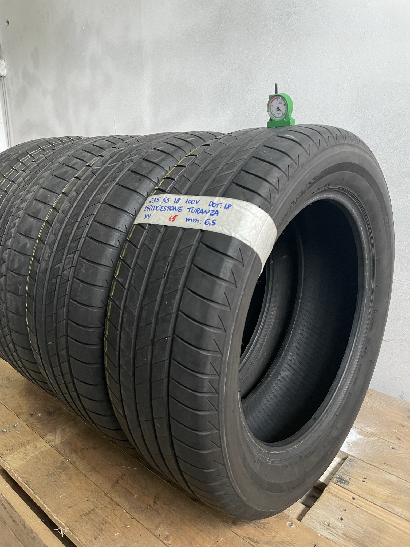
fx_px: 411
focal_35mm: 26
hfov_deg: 53.1
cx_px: 205
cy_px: 274
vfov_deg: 67.3
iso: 320
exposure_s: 1/50
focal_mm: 4.2
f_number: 1.6
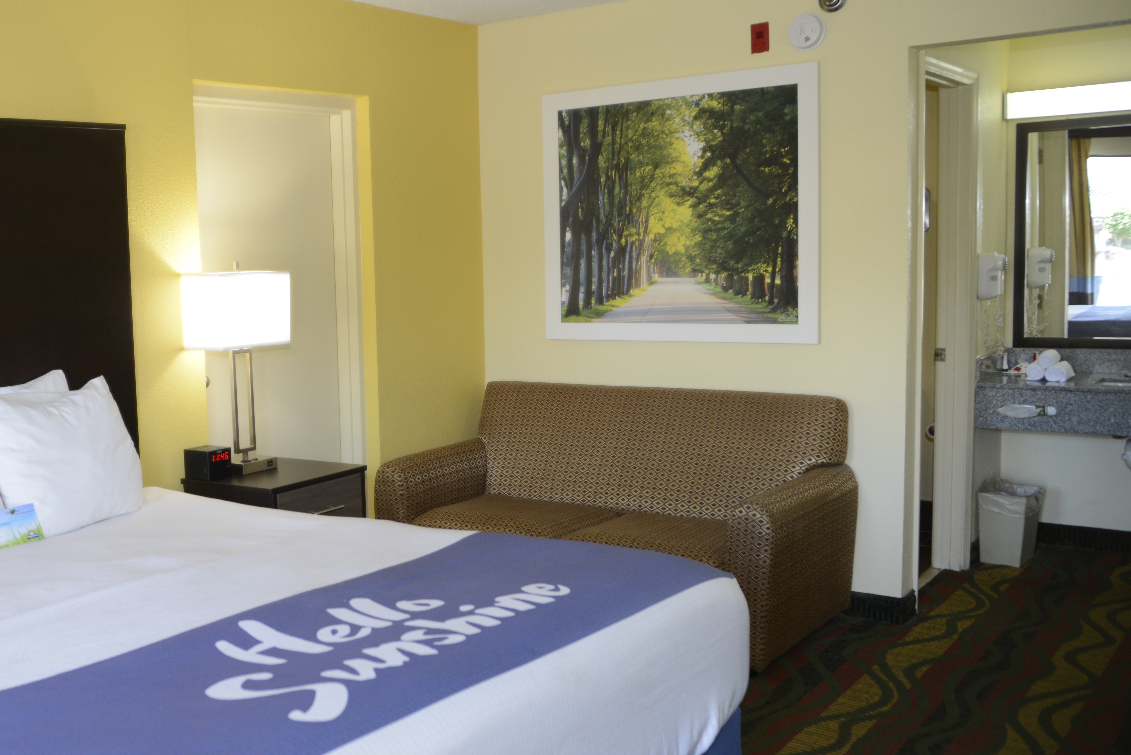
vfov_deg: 35.1
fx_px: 1194
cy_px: 374
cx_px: 244
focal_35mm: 38
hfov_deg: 48.2
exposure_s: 1/100
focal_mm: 24
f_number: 2.8
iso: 400
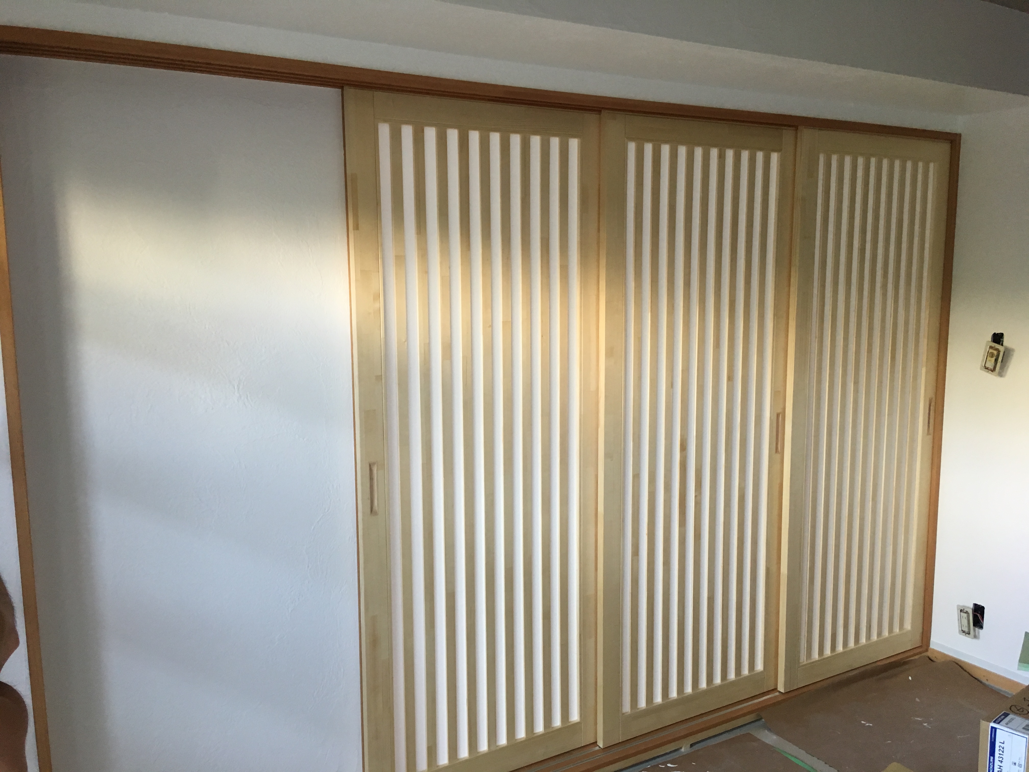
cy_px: 386
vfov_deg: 48.2
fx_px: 862
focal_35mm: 29
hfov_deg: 61.7
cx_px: 514
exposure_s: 1/30
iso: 100
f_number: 2.2
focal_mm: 4.15
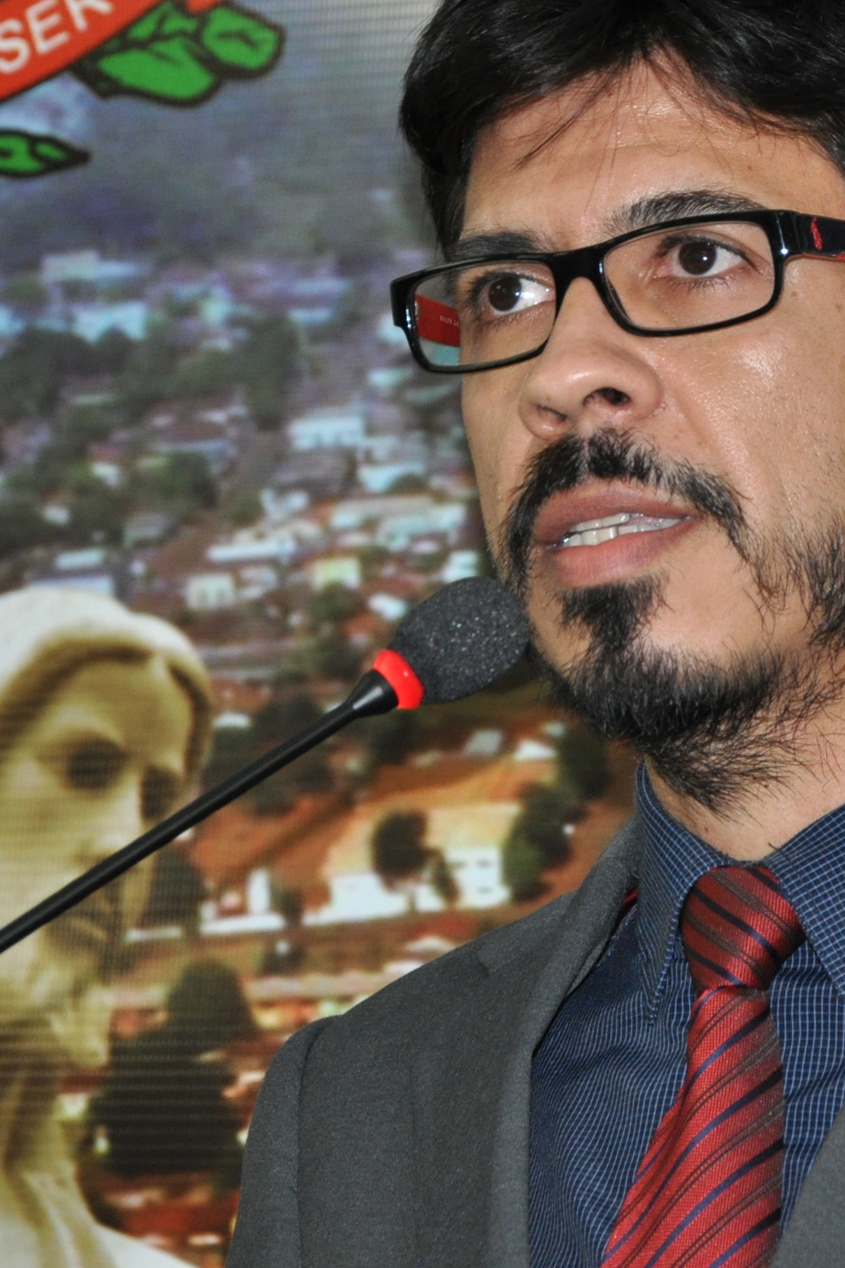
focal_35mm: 204
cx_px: 719
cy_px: 461
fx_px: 7182
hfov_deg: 6.7
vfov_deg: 10.1
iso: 800
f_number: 5.3
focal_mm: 70
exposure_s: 1/60
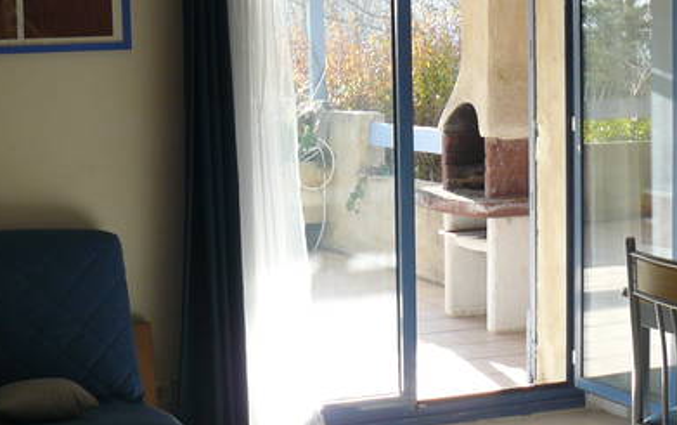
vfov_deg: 17.0
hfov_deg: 26.7
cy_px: 248
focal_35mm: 77
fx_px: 1422
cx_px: 284
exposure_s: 1/80
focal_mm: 6
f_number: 2.8
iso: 100
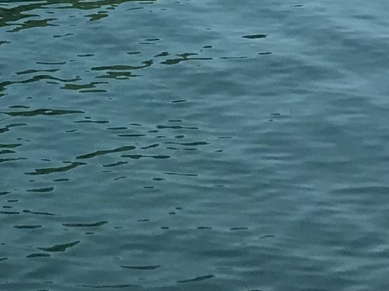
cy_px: -482
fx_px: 1753
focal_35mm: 156
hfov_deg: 11.8
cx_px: -278
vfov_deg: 8.4
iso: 20
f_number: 1.8
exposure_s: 1/1153
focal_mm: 4
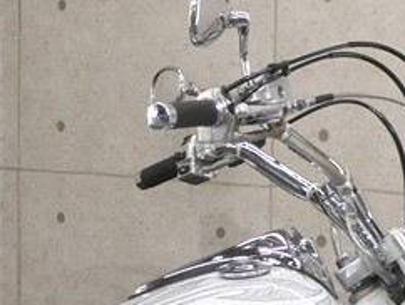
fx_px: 1534
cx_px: 77
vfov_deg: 11.2
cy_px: 308
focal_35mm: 131
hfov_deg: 14.9
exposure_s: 1/80
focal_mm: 5.4
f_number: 3.5
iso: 320
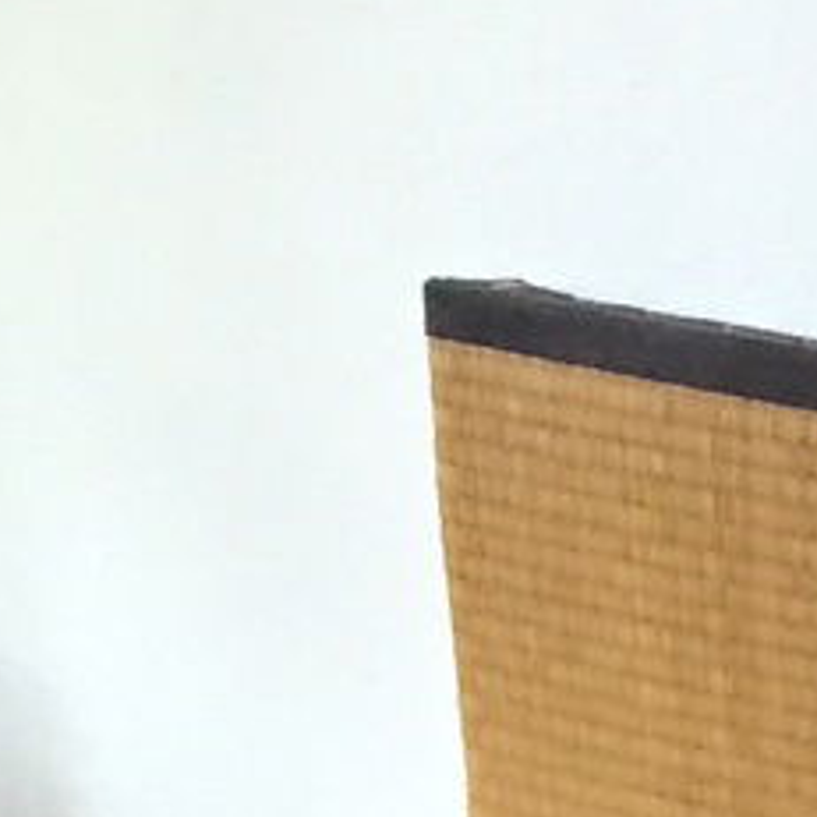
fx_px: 6061
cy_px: 2221
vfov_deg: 7.1
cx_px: 1698
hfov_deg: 7.4
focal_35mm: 227
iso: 125
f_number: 2.2
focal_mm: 4.15
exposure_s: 1/30
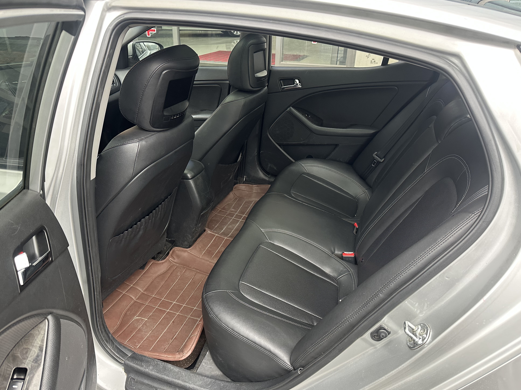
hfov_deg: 69.4
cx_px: 250
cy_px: 198
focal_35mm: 25
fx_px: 376
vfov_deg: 54.9
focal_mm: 6.86
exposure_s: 1/60
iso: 250
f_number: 1.78
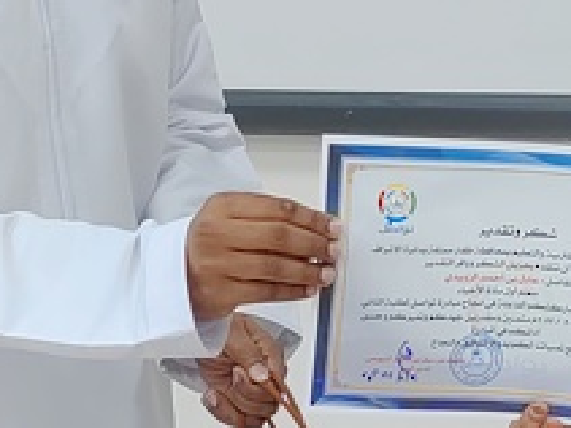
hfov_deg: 14.8
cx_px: 373
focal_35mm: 133
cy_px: 54
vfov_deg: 11.1
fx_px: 2193
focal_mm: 5.54
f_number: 1.8
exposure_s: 1/120
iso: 64
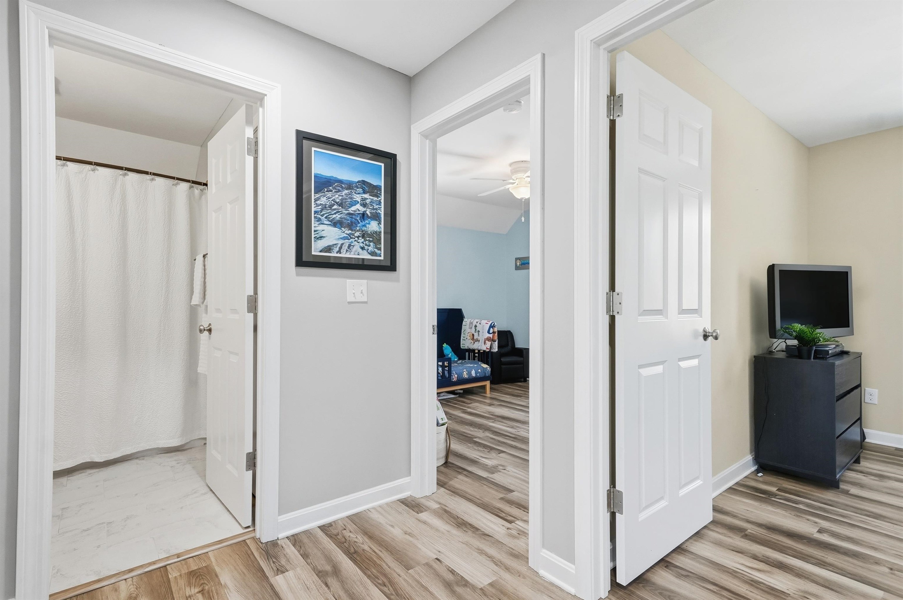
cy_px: 300
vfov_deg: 71.9
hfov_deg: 95.0
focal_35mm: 16
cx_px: 452
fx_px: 413
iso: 800
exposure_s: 1/250
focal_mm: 11
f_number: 7.1
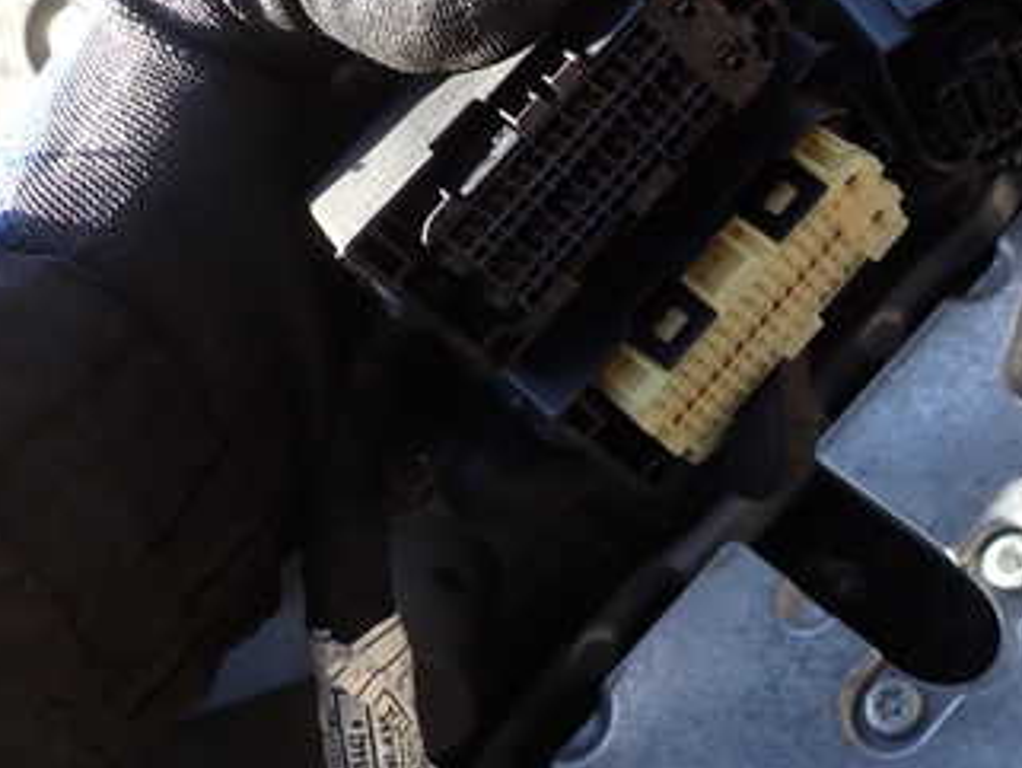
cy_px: 290
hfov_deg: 33.6
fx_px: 1654
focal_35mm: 56
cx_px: 777
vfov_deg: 26.0
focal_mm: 5.4
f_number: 3.2
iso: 100
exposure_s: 1/100
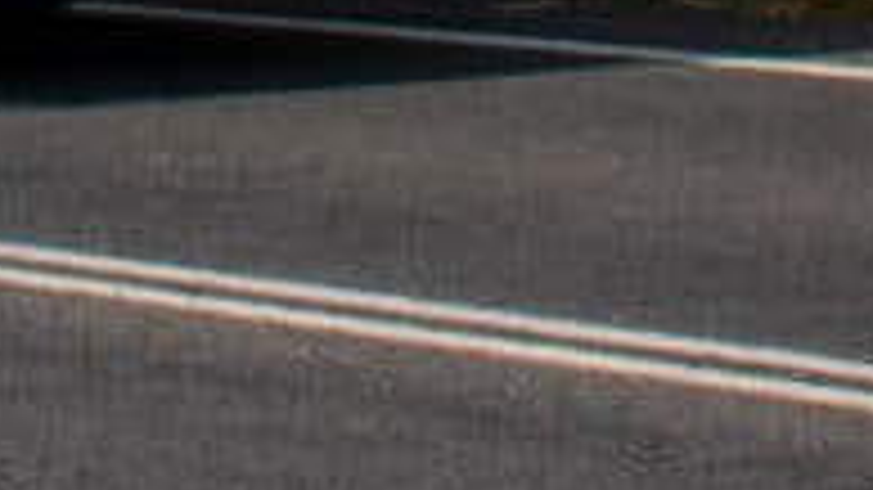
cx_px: -684
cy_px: -879
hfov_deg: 9.5
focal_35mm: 217
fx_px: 5032
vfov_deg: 5.3
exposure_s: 1/320
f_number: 9
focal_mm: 21
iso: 200
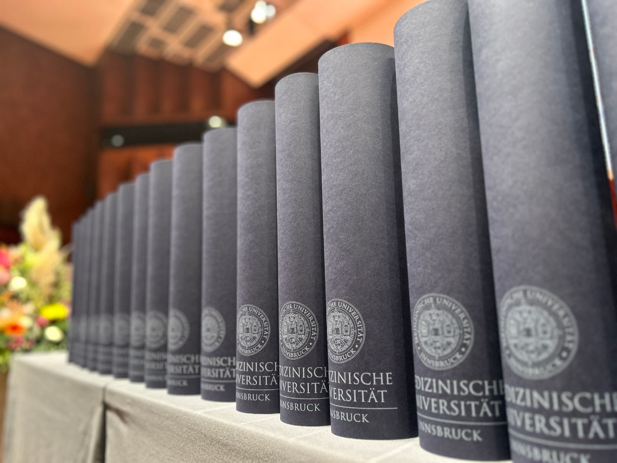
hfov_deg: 67.3
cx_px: 308
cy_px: 232
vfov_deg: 53.1
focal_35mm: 26
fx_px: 463
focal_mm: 5.7
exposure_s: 1/60
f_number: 1.5
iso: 400
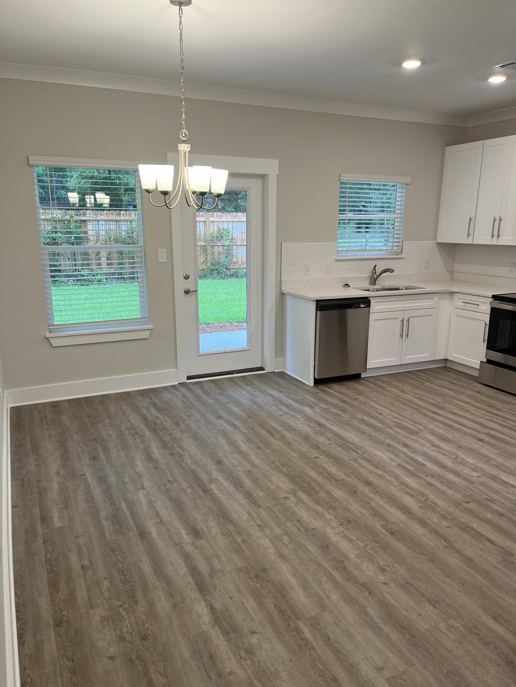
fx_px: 517
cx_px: 258
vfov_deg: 67.3
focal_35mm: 26
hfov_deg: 53.1
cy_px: 344
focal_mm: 5.1
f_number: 1.6
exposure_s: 1/120
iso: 100
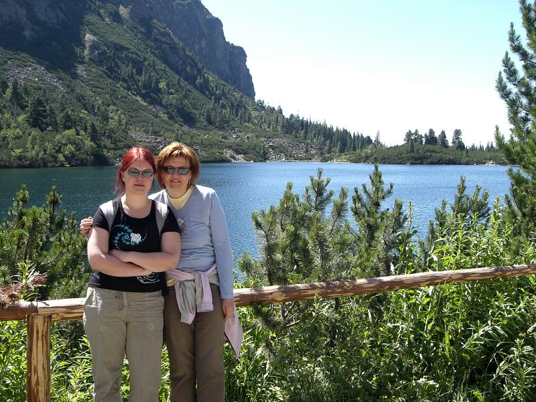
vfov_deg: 37.7
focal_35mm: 38
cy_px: 201
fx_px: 588
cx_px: 268
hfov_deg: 49.0
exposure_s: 1/200
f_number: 4.4
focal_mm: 6.3
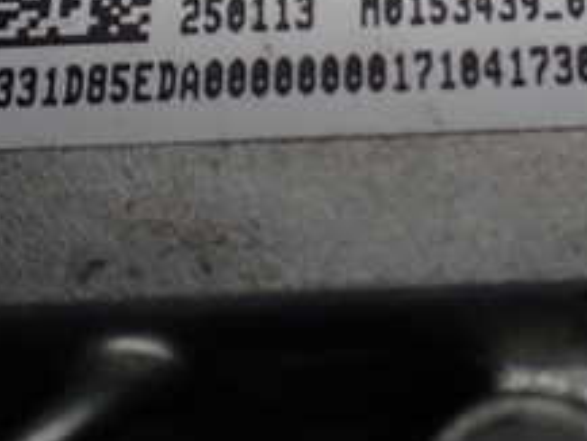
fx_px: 1408
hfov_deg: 23.1
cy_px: -81
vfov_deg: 17.0
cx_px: 487
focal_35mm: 83
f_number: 2.3
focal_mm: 5.4
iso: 125
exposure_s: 1/125
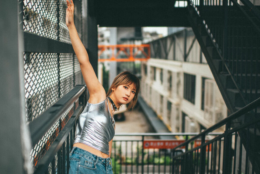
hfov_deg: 45.2
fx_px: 311
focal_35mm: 43
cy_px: 84
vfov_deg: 31.2
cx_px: 106
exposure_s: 1/1000
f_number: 1.4
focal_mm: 35
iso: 100
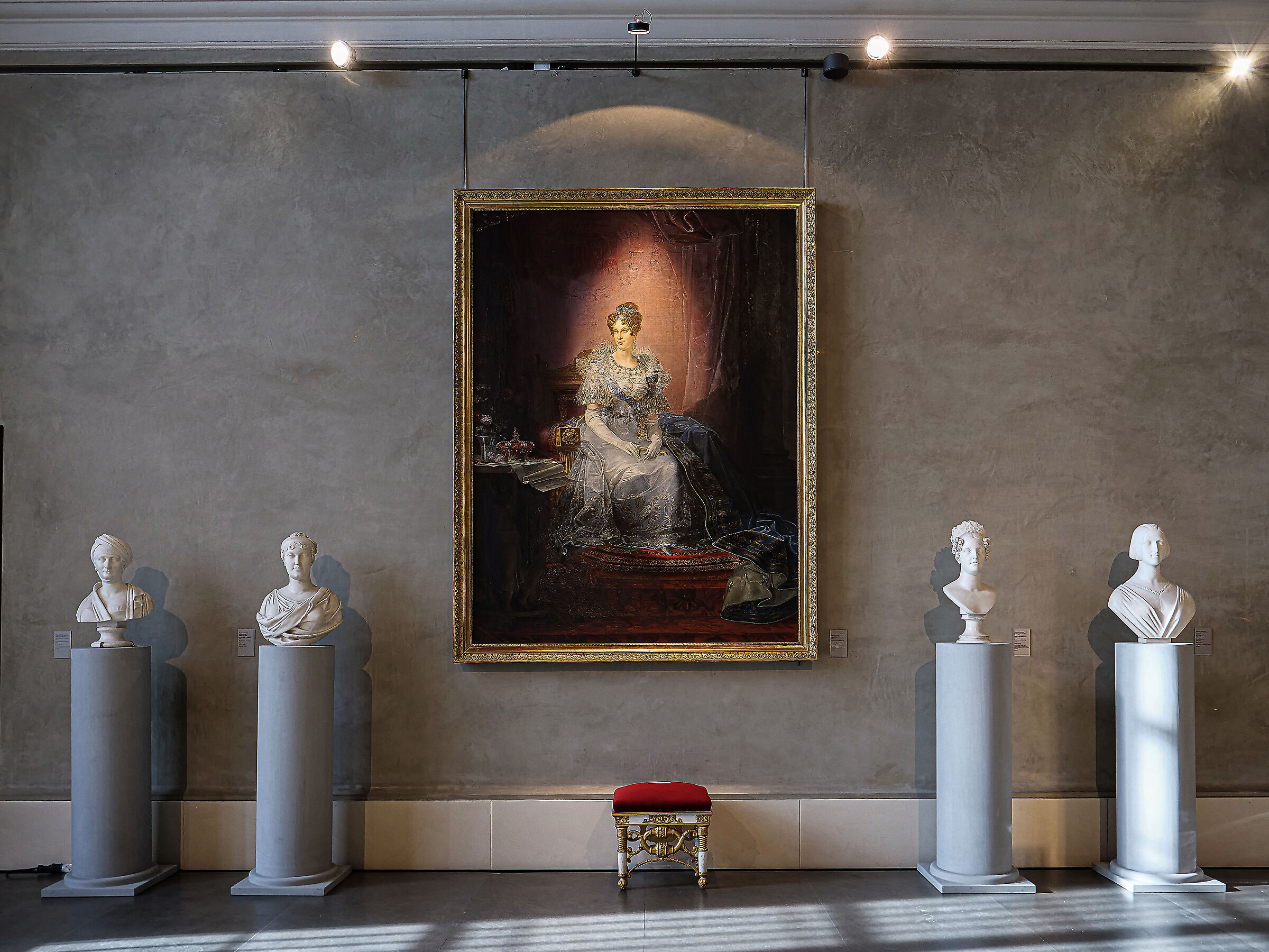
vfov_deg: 56.8
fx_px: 880
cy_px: 476
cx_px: 634
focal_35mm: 24
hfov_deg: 71.6
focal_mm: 12
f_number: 2.8
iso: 200
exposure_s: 1/10
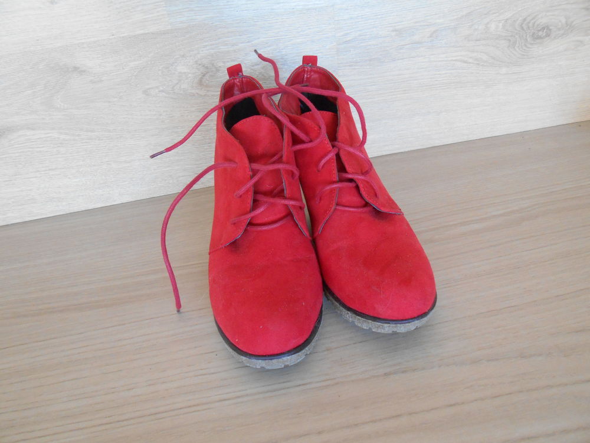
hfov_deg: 67.3
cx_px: 295
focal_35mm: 26
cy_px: 222
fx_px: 443
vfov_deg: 53.1
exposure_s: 1/30
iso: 400
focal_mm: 4.6
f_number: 3.5
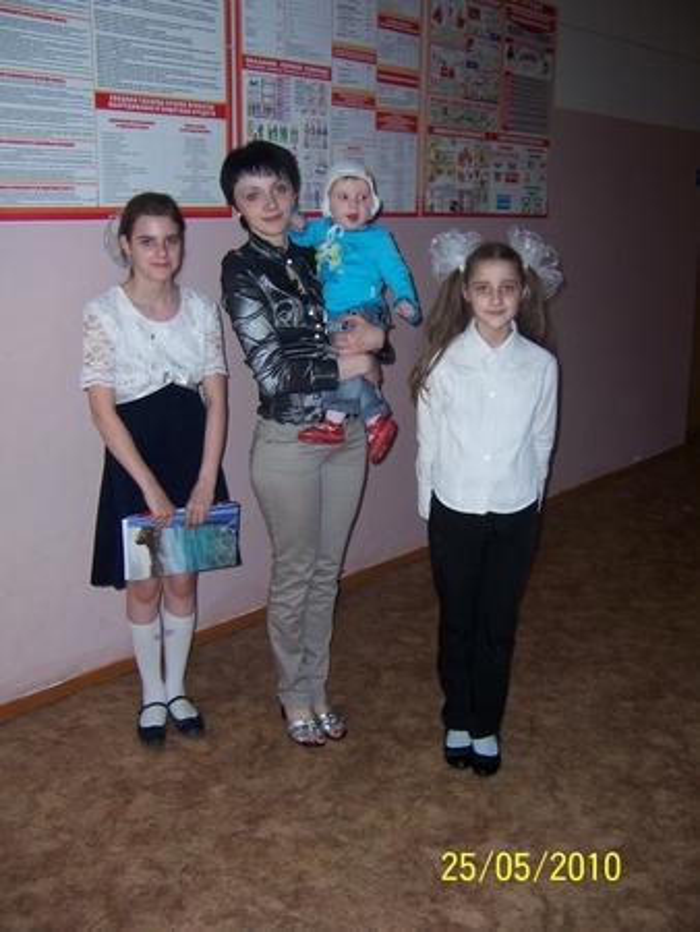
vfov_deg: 55.3
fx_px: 889
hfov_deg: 43.0
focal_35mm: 33
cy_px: 466
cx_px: 350
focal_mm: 5.5
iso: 80
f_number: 2.8
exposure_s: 1/60
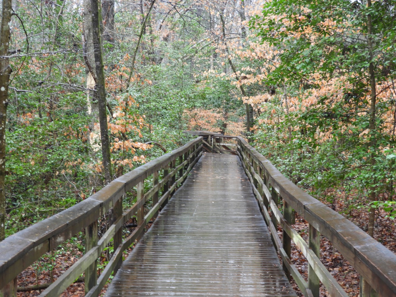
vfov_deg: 21.0
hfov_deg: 27.8
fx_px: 801
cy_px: 148
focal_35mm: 70
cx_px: 198
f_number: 4.5
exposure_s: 1/30
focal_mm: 12.5
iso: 140
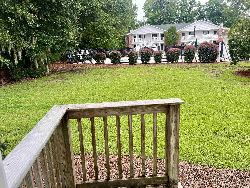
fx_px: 188
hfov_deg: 67.3
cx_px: 125
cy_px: 94
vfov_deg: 53.1
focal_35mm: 26
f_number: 1.5
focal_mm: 5.7
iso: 50
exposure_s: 1/753
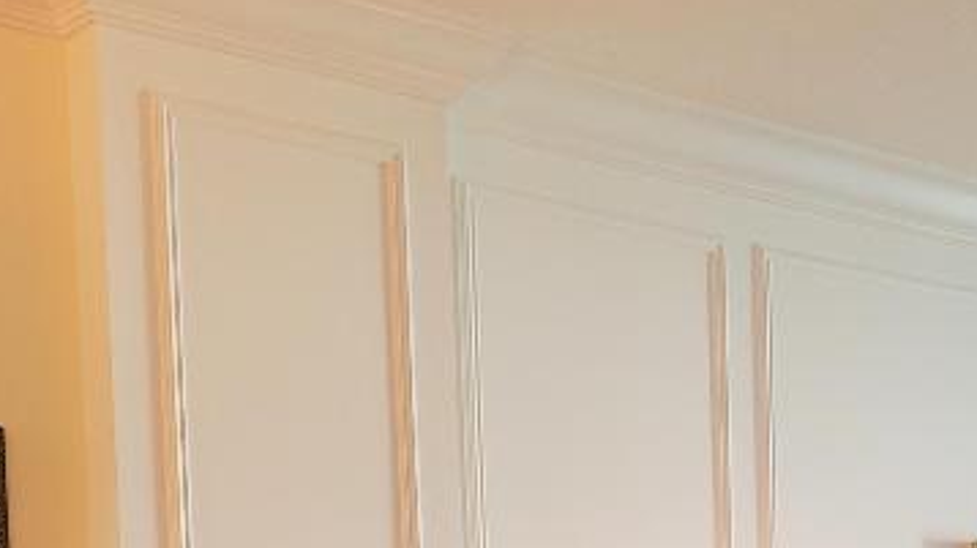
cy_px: 946
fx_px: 2097
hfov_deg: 25.9
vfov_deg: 13.5
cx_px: 726
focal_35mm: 81
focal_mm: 4.3
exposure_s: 1/60
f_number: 1.5
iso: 160
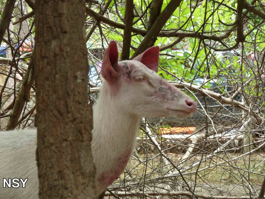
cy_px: 100
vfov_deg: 8.2
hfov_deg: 10.9
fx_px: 1393
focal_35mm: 182
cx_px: 132
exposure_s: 1/60
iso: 200
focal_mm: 29.9
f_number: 4.5
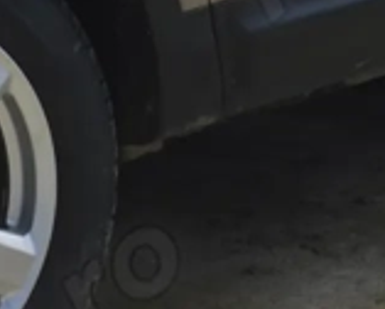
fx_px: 2042
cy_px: -266
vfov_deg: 8.3
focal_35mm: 179
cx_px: 201
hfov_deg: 10.8
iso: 100
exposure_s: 1/200
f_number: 7.1
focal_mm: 20
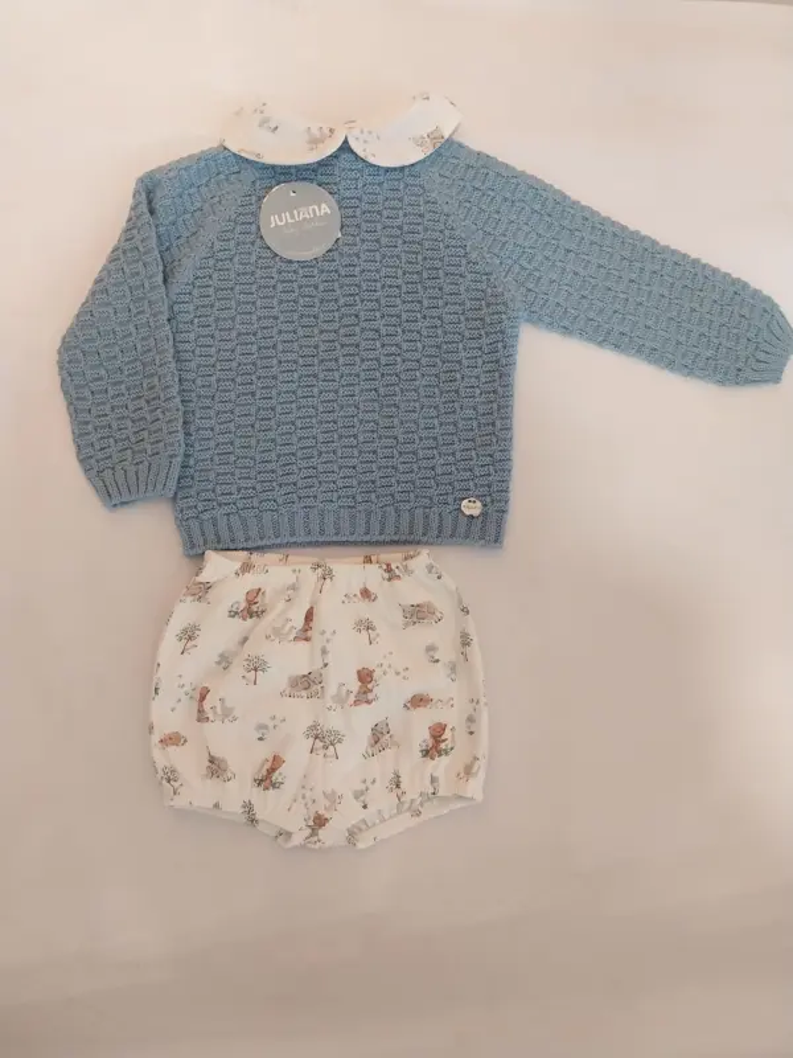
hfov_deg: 53.1
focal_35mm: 26
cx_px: 396
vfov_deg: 67.3
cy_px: 529
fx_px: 794
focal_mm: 4
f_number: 1.8
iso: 250
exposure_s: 1/50
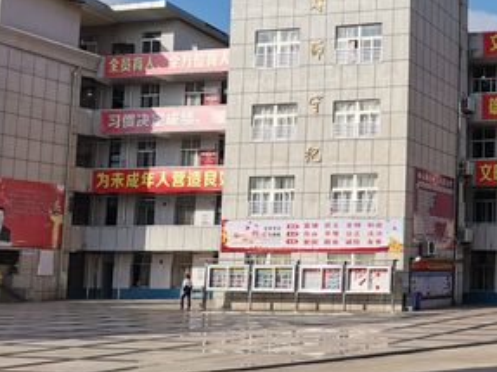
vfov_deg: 25.2
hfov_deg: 30.0
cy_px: 189
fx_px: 832
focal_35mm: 58
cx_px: 540
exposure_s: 1/2500
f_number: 1.8
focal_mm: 4.75
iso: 50
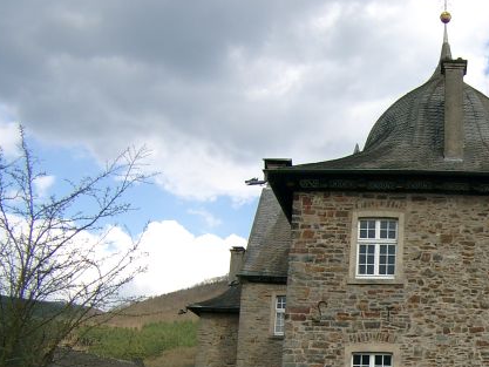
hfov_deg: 26.5
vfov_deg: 20.5
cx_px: 436
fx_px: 1003
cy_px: 285
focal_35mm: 71
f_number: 4
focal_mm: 7.69
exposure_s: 1/478
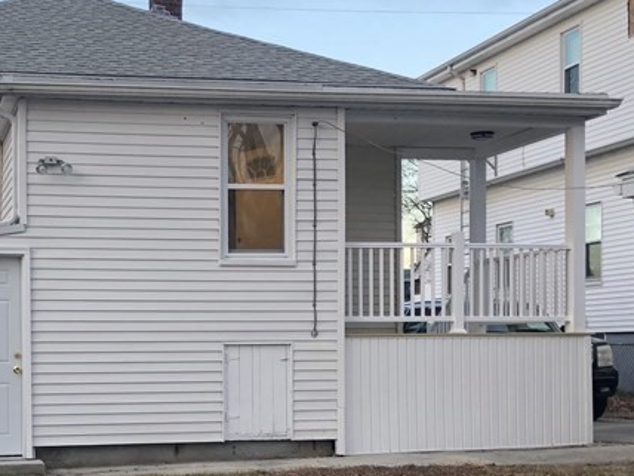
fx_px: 1227
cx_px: 181
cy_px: 378
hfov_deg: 28.7
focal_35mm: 67
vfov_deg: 21.7
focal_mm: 4
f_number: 1.8
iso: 50
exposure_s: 1/120
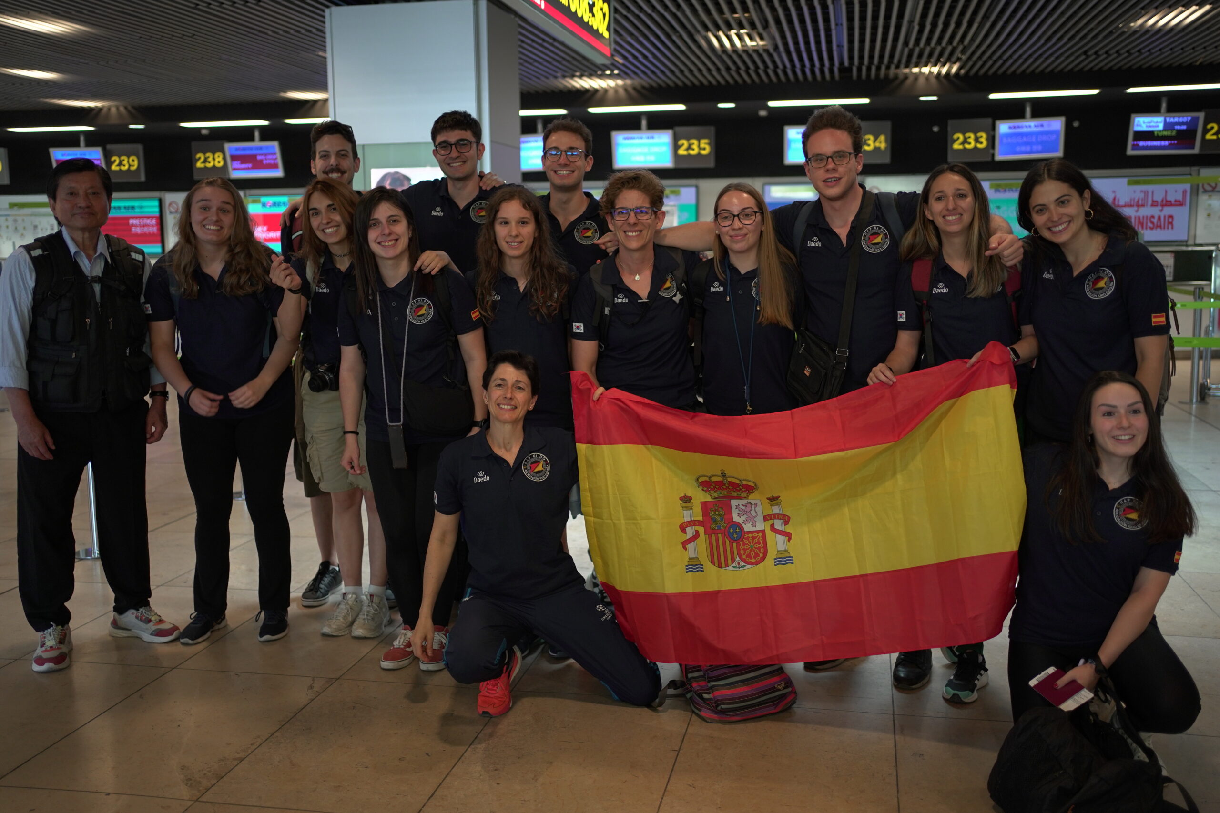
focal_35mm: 35
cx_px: 610
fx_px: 1186
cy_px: 406
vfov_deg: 37.9
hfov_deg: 54.4
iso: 800
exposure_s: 1/250
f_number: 1.8
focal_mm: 35
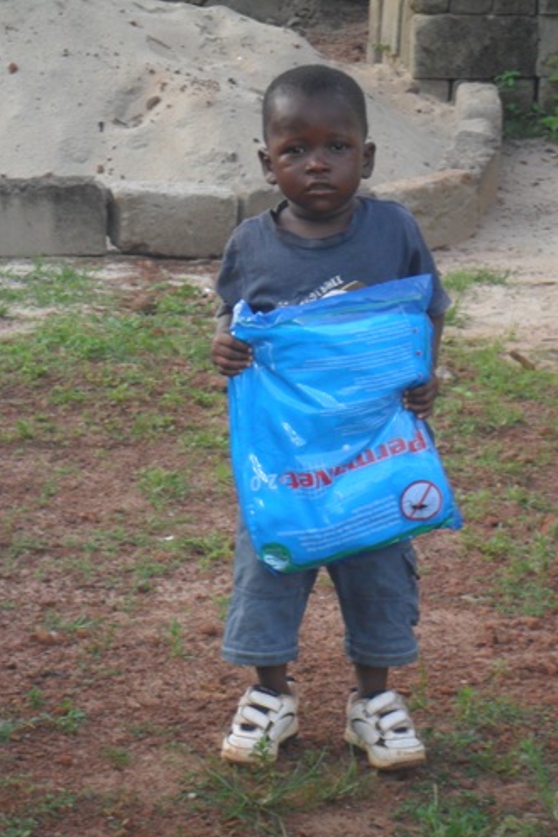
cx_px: 258
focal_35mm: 123
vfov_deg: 16.7
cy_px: 419
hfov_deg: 11.1
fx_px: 2860
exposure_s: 1/60
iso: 160
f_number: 5.4
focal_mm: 21
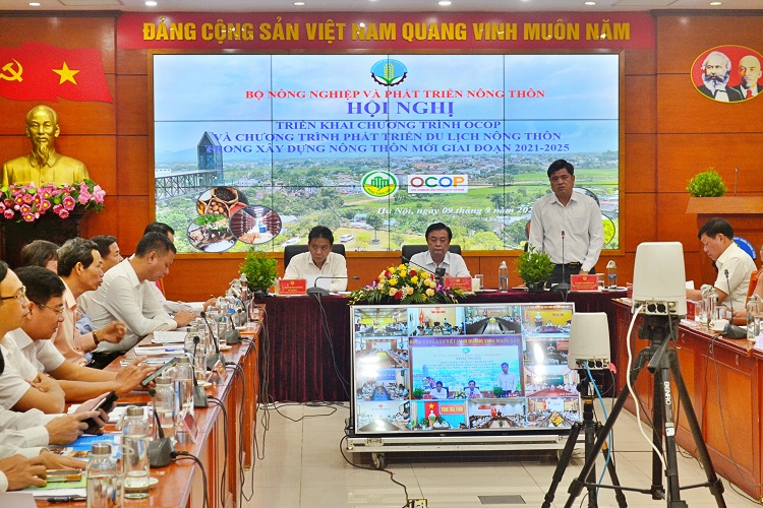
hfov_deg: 29.2
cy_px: 254
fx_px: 1462
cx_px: 382
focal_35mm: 69
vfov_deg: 19.7
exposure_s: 1/60
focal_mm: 46
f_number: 7.1
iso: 800
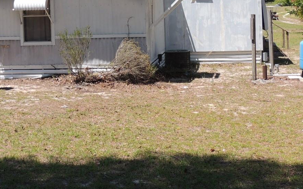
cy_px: 28
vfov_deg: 15.6
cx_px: 104
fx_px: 685
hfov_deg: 24.8
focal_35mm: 83
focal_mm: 7.6
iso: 100
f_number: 3.4
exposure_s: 1/800
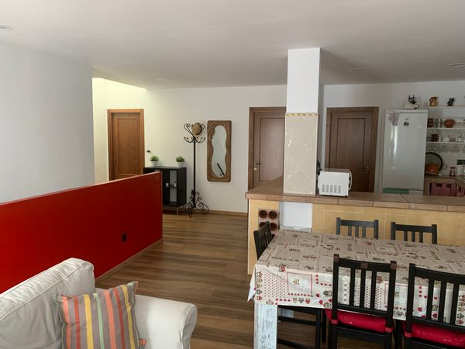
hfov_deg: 67.3
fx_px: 349
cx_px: 232
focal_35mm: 26
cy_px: 174
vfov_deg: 53.1
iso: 250
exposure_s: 1/60
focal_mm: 4.25
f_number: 1.8
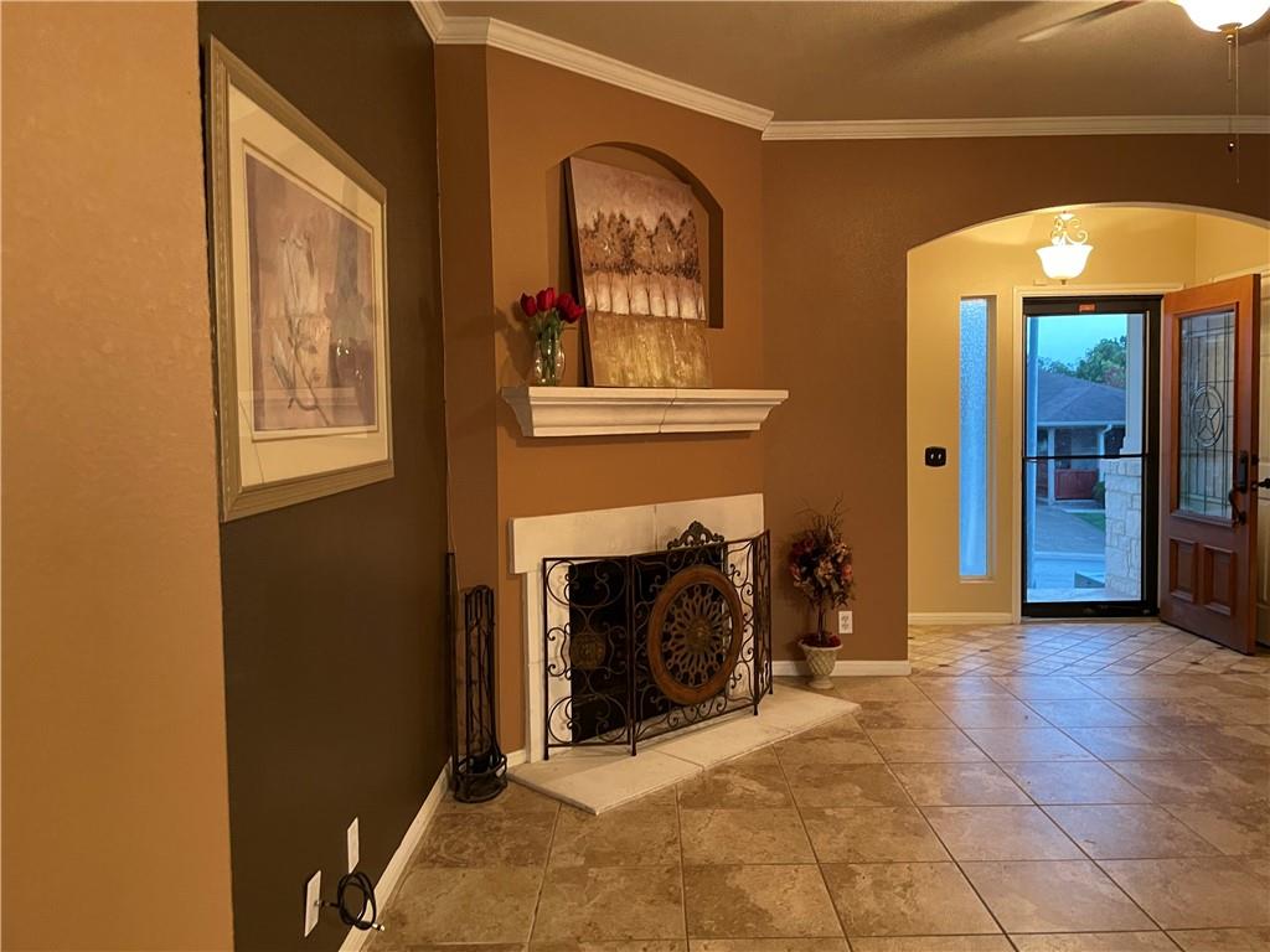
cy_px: 476
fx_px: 954
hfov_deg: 67.3
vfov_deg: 53.1
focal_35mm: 26
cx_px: 635
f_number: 1.6
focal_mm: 4.2
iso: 500
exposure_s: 1/30
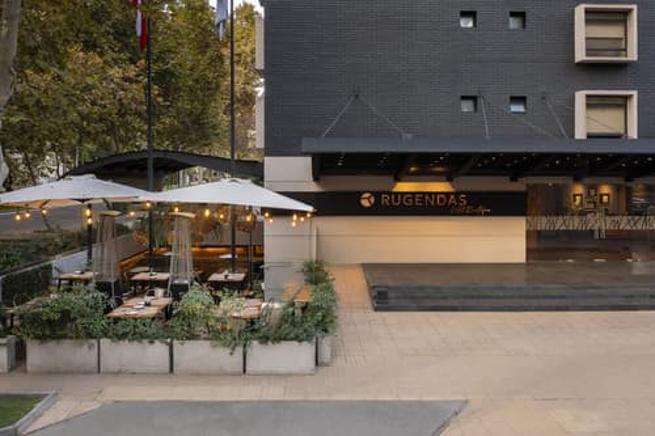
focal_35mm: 28
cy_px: 218
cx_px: 328
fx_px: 509
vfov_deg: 46.4
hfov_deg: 65.5
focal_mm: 10.26
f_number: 4
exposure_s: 1/100
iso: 400
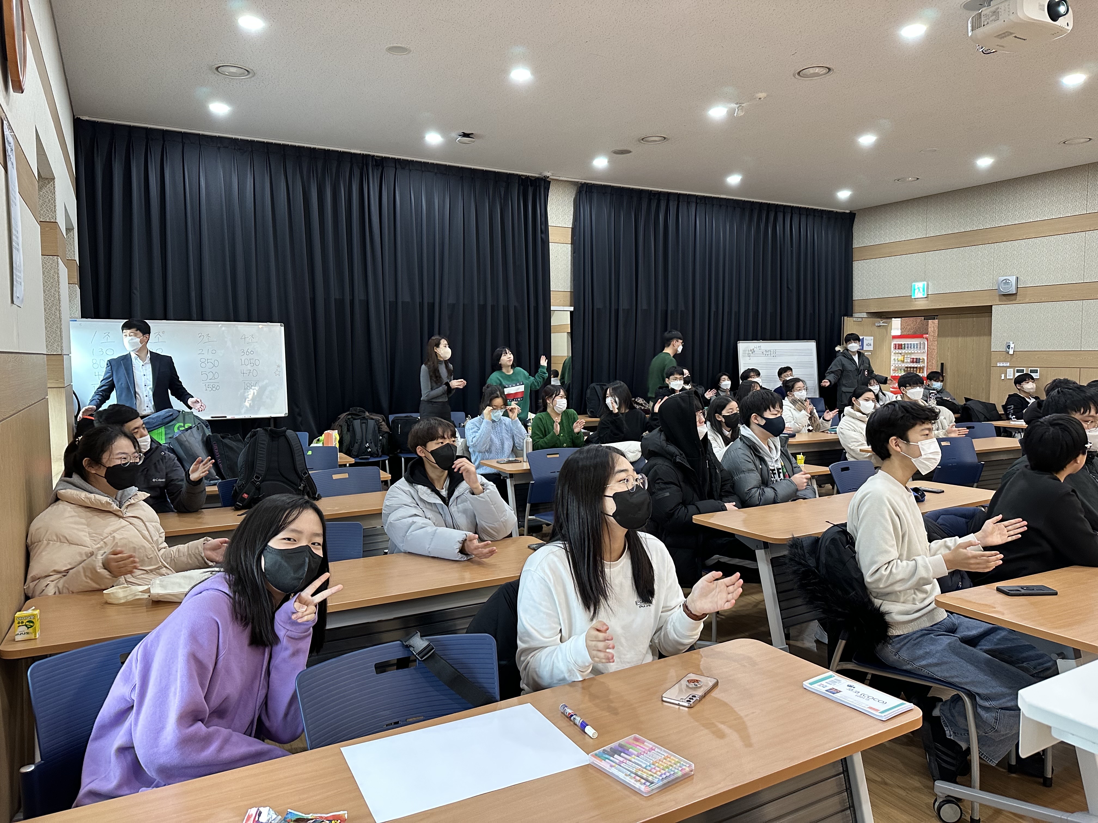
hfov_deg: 71.6
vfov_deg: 56.8
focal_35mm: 24
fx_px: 761
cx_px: 549
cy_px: 412
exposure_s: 1/60
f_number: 1.78
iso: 250
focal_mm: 6.86
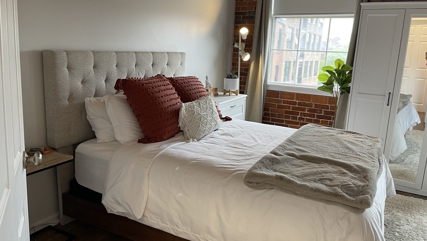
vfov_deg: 40.2
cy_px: 109
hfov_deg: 66.0
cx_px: 209
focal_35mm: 29
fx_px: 328
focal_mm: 5.1
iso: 100
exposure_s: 1/60
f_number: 1.6
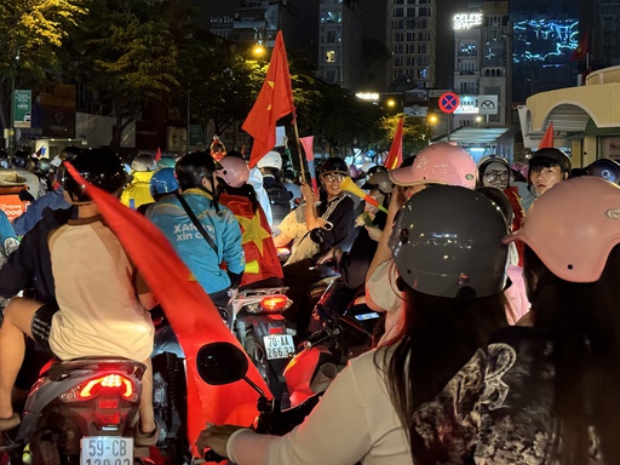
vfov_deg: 24.4
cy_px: 176
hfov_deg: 32.1
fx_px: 1075
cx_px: 260
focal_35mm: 60
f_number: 1.78
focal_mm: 6.76
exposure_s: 1/25
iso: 640
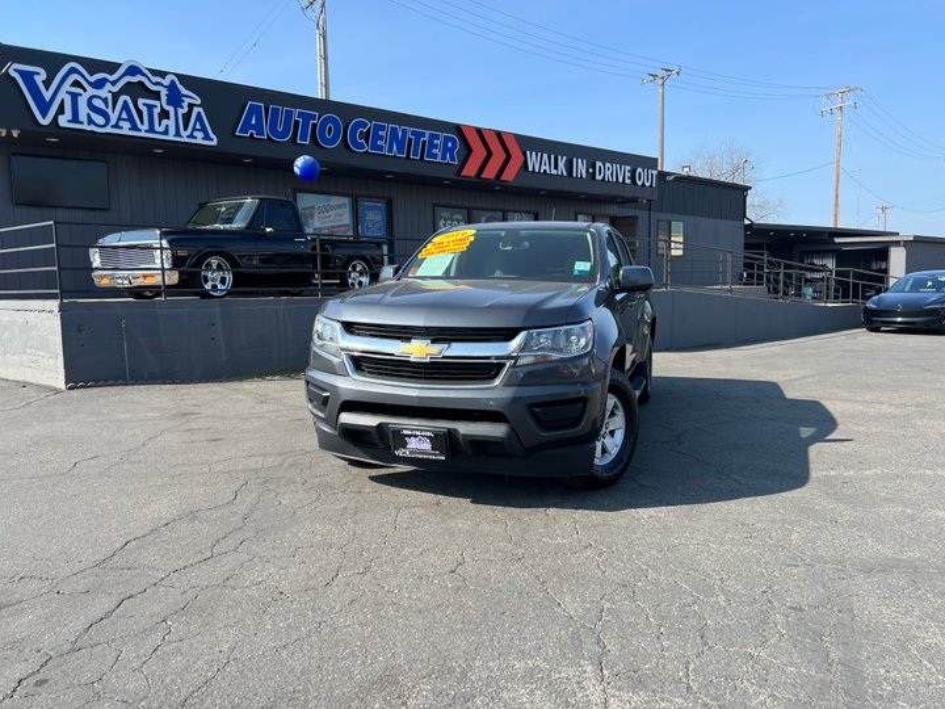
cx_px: 472
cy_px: 354
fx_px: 710
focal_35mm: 26
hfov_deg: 67.3
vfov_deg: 53.1
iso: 50
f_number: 1.5
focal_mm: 5.7
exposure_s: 1/1934
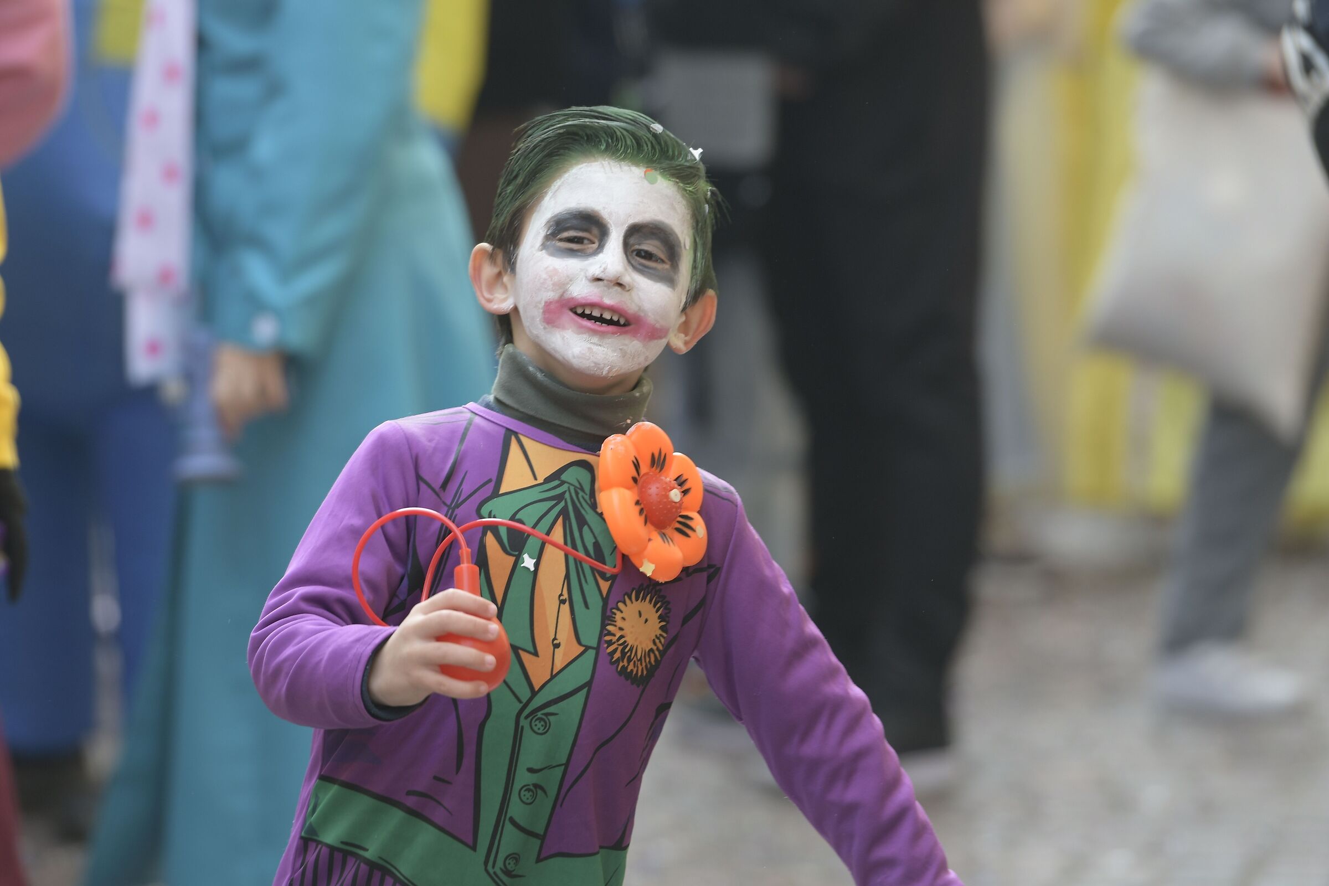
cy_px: 443
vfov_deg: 4.6
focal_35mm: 300
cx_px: 664
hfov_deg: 6.9
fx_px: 11074
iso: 180
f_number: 4
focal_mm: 200
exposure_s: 1/250
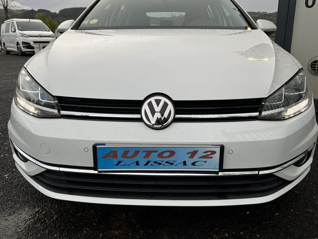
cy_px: 120
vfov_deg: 48.2
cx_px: 159
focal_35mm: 29
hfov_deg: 61.7
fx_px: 266
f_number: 1.8
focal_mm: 3
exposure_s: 1/383
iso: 25
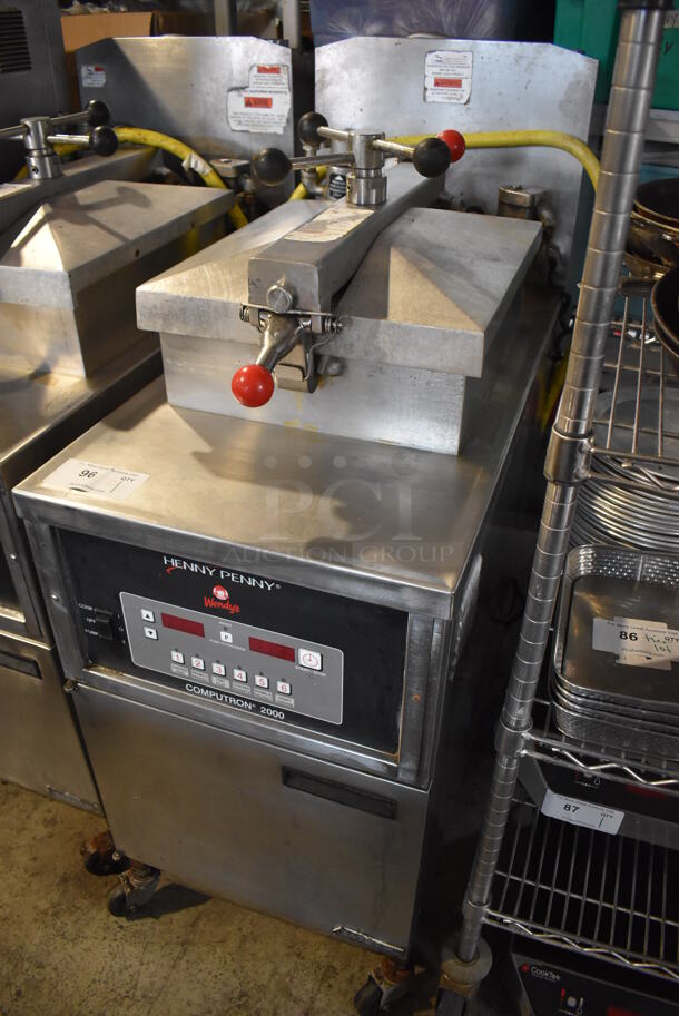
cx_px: 340
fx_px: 763
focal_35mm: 27
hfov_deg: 48.0
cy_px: 508
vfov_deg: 67.3
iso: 2500
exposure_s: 1/125
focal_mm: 18
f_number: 3.5
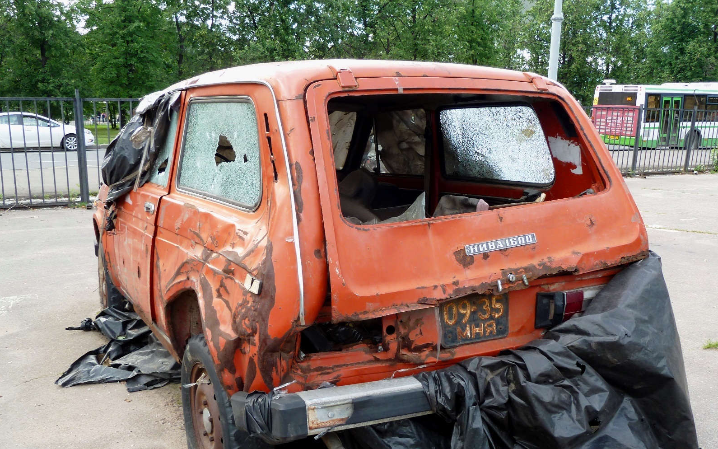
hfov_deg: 59.7
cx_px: 359
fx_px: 626
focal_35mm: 32
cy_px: 255
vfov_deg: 39.4
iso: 80
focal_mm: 5
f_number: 3.4
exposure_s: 1/60
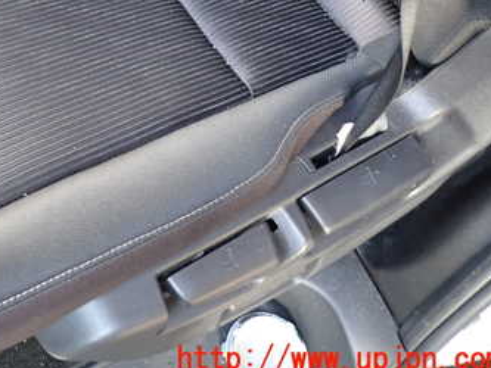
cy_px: 47
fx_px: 639
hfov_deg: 39.6
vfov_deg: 30.9
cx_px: 68
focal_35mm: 45
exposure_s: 1/30
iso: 400
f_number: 2
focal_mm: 4.5
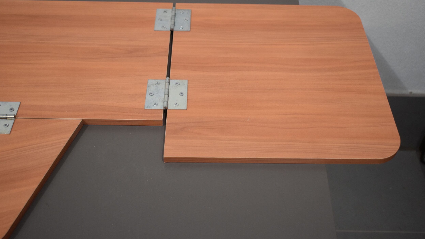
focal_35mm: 45
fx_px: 507
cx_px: 215
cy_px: 101
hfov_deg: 45.5
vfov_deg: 26.5
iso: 800
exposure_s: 1/250
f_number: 4.2
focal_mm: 28
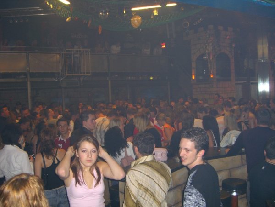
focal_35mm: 38
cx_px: 138
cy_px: 104
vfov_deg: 37.7
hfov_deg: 49.0
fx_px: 302
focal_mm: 7.9
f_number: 2.8
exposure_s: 1/60
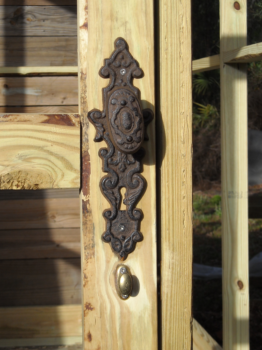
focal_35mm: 109
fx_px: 1100
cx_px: 138
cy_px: 166
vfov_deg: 18.0
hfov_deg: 13.6
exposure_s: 1/384
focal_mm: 15.32
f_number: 4.4
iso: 64
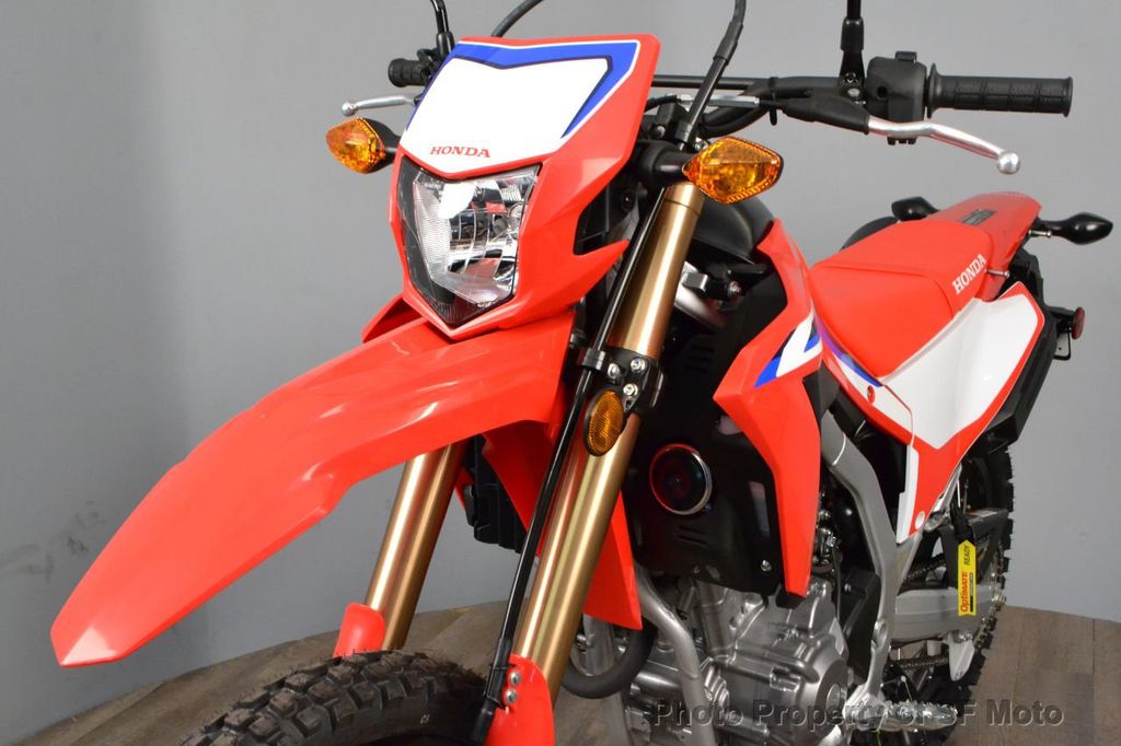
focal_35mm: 44
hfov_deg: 45.0
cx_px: 560
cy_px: 373
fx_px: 1354
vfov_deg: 30.8
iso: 3200
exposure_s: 1/60
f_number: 11
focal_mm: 29
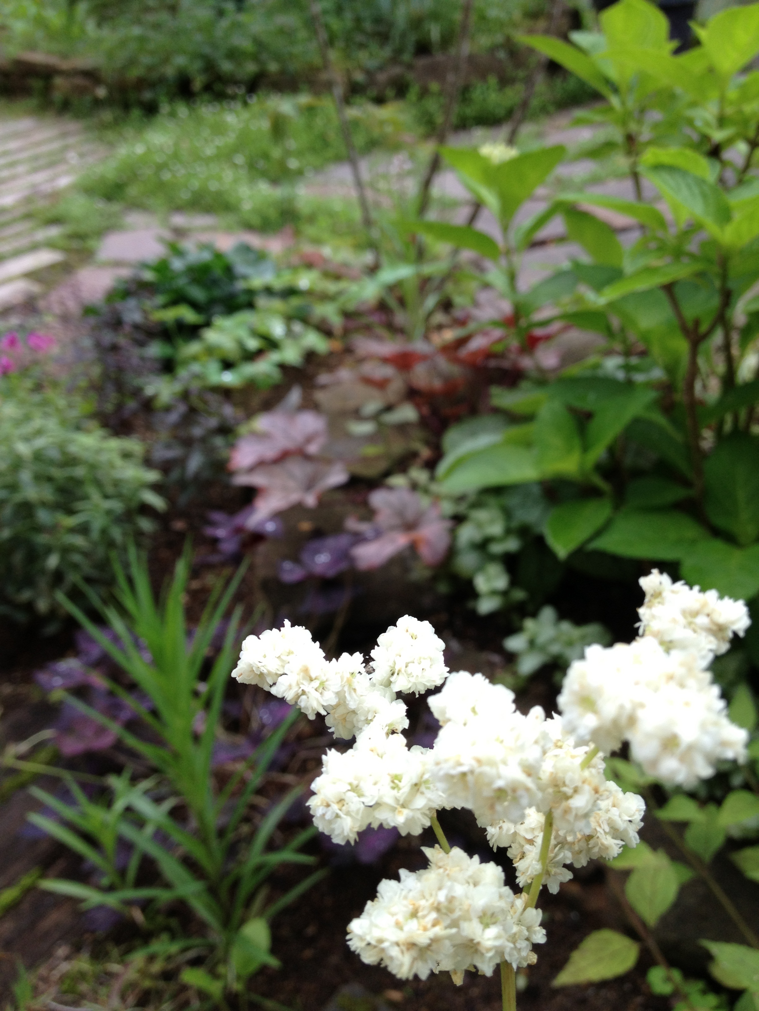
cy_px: 506
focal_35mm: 35
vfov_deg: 52.6
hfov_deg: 40.7
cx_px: 380
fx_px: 1023
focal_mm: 4.28
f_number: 2.4
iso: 50
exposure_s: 1/200
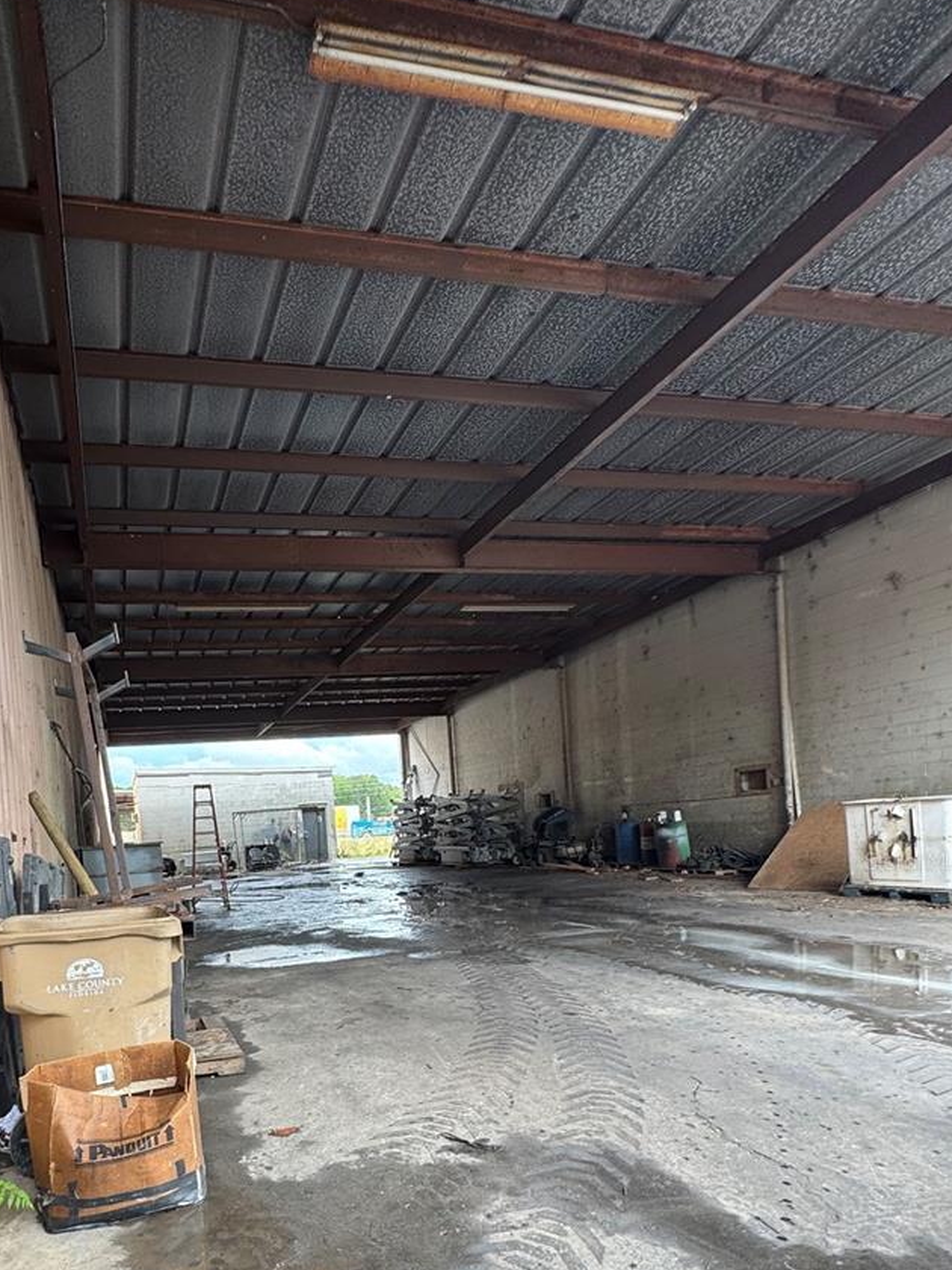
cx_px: 292
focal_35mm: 20
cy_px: 860
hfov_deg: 63.7
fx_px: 733
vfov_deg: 78.7
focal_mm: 2.22
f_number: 2.2
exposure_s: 1/166
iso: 40
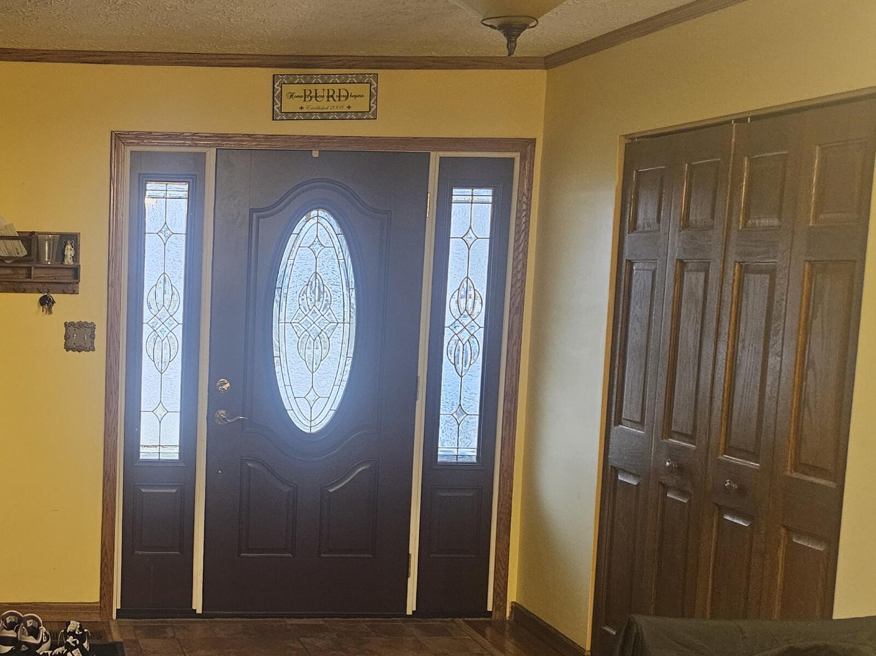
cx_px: 90
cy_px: 380
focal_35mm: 43
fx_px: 1088
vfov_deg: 33.5
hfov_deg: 40.6
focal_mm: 5.4
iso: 640
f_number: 1.8
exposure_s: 1/60
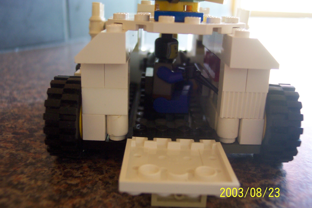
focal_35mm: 38
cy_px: 104
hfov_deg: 50.7
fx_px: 329
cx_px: 156
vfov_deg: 35.1
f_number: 2.8
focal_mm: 8
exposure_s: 1/8
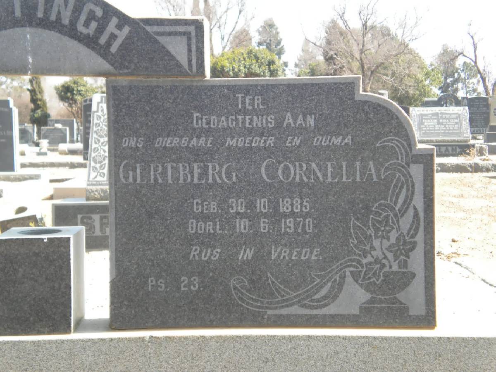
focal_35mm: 68
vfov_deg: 21.6
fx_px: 974
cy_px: 186
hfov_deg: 28.6
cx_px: 248
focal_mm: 12.3
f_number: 4.6
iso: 80
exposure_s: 1/120
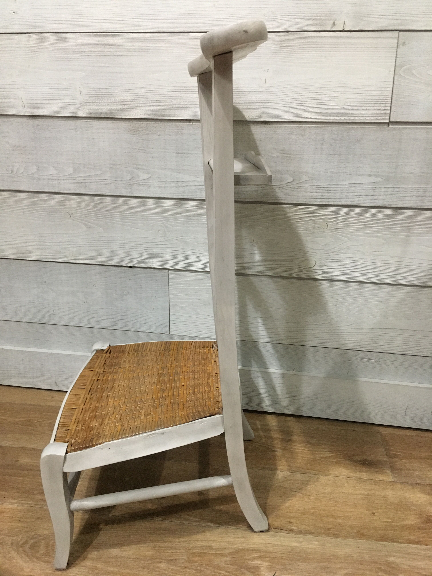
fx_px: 483
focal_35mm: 29
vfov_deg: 61.7
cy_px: 288
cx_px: 216
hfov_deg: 48.2
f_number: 2.2
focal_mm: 4.15
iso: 200
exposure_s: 1/25
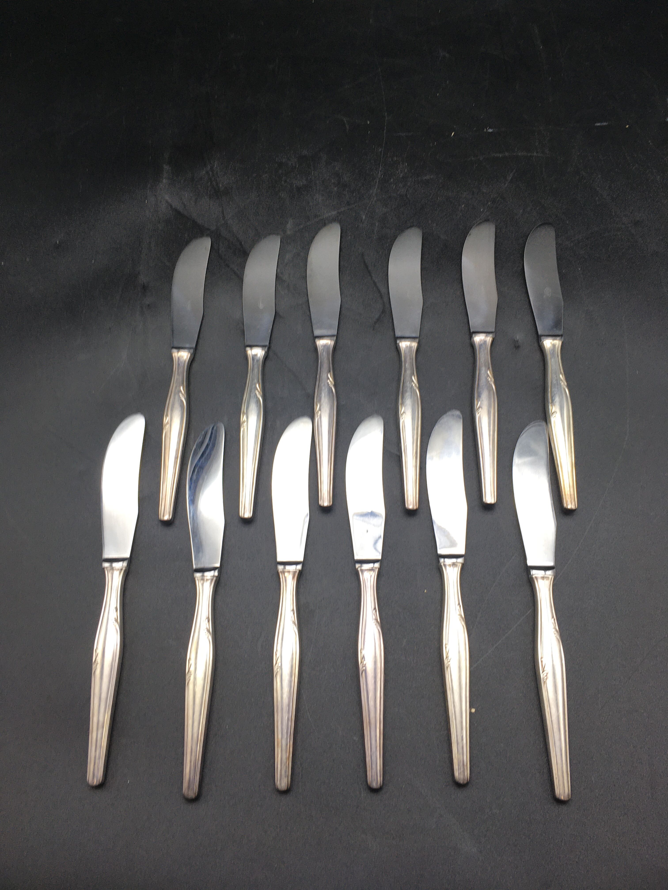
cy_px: 445
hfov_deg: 48.2
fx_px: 746
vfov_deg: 61.7
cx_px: 334
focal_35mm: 29
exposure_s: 1/100
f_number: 2.2
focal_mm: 4.15
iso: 25
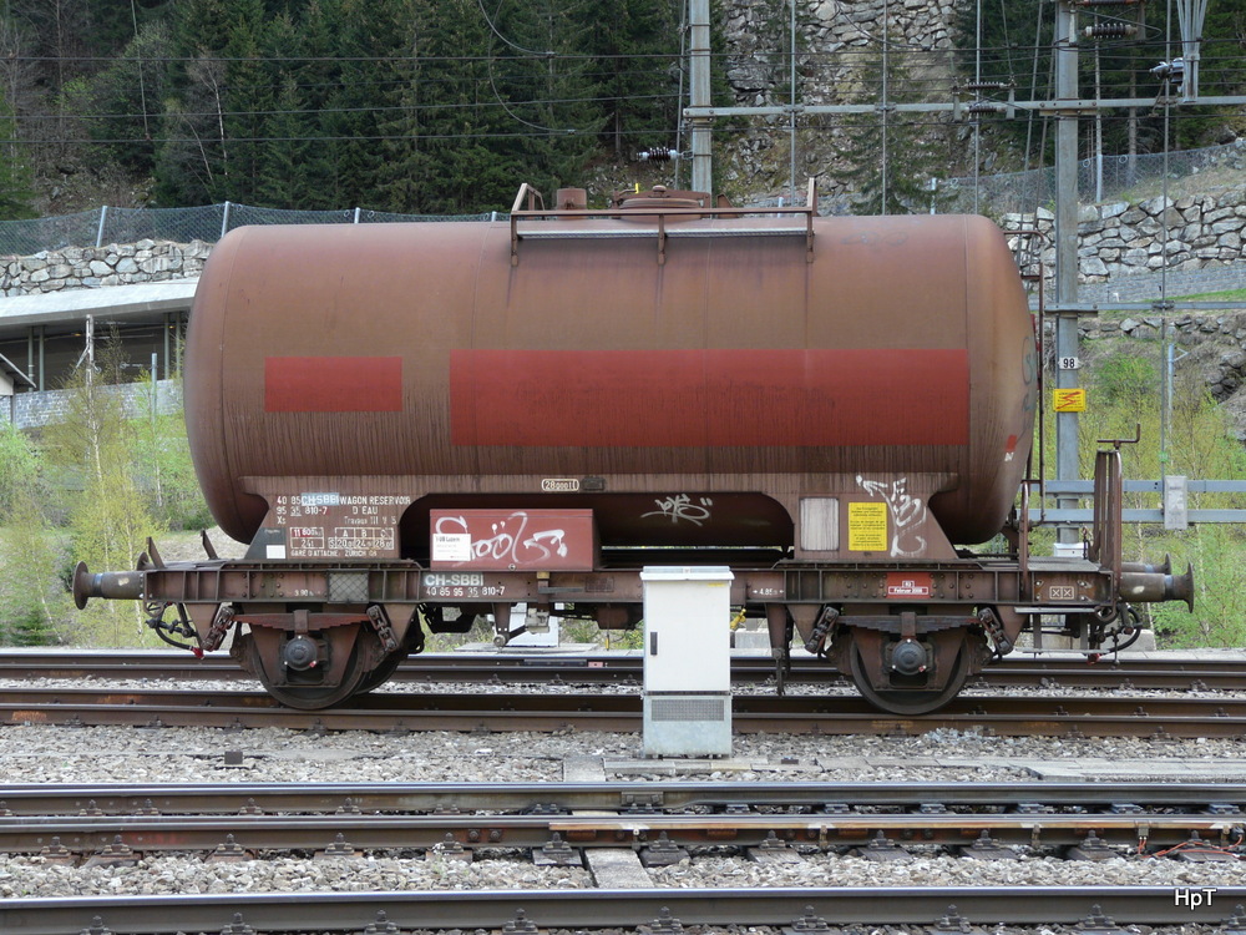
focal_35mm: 73
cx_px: 623
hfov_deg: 26.7
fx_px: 2628
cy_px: 468
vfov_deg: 20.2
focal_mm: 12
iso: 100
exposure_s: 1/80
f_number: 3.2
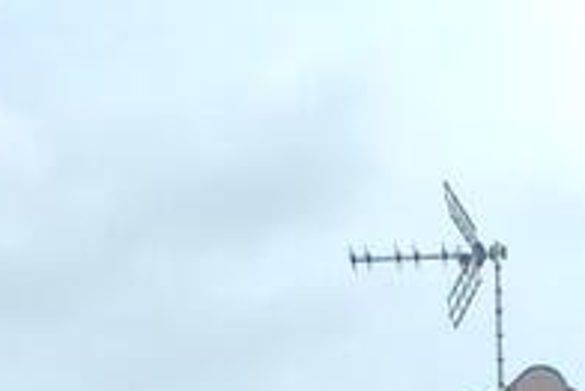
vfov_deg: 9.9
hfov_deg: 16.2
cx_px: 534
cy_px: 885
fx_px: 2033
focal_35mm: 125
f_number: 2.2
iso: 50
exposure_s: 1/1256
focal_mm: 1.65
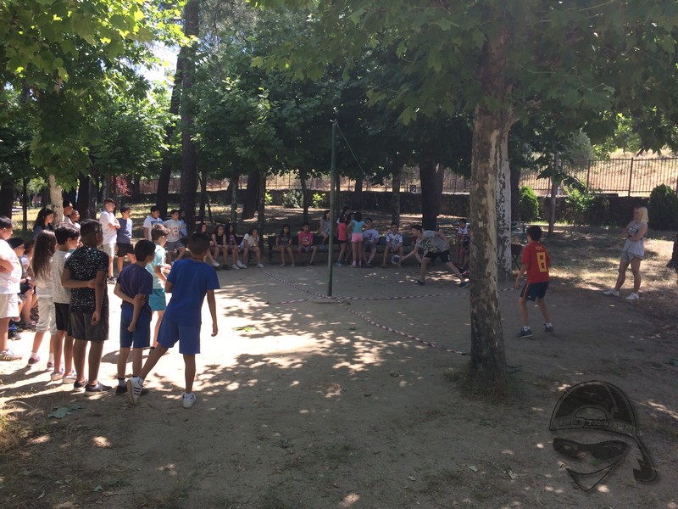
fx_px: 568
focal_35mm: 29
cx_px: 339
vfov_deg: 48.2
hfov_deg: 61.7
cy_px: 254
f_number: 2.2
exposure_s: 1/519
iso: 32
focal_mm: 4.15
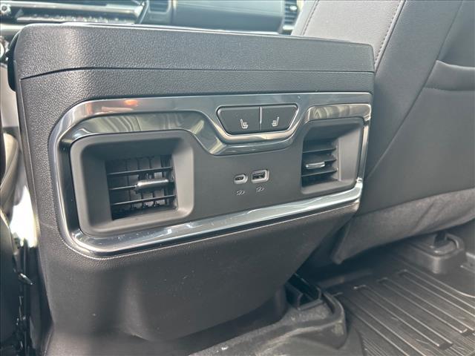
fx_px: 357
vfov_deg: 53.1
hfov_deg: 67.3
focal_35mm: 26
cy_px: 178
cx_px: 238
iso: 125
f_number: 1.5
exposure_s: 1/97
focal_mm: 5.7
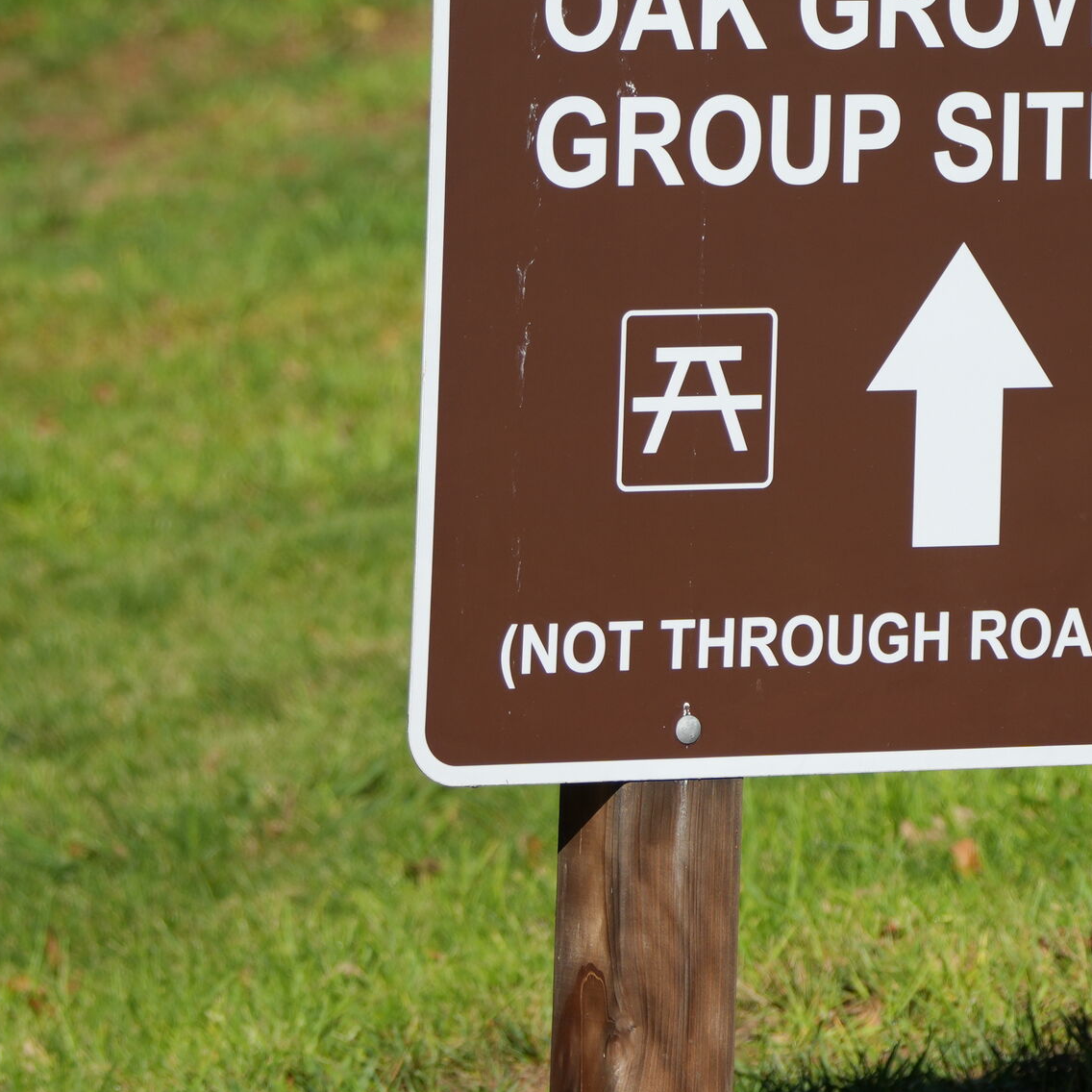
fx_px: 21450
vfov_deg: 2.9
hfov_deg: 2.9
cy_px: -28
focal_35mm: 601
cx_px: 1234
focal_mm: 186
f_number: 6.3
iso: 125
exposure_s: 1/500
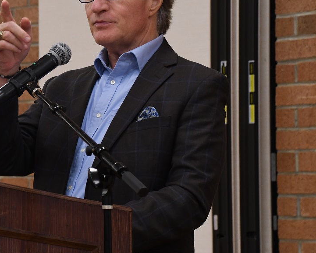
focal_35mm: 231
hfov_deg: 8.4
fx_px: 2160
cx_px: 62
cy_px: 94
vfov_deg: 6.7
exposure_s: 1/60
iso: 2000
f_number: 6.3
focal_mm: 85
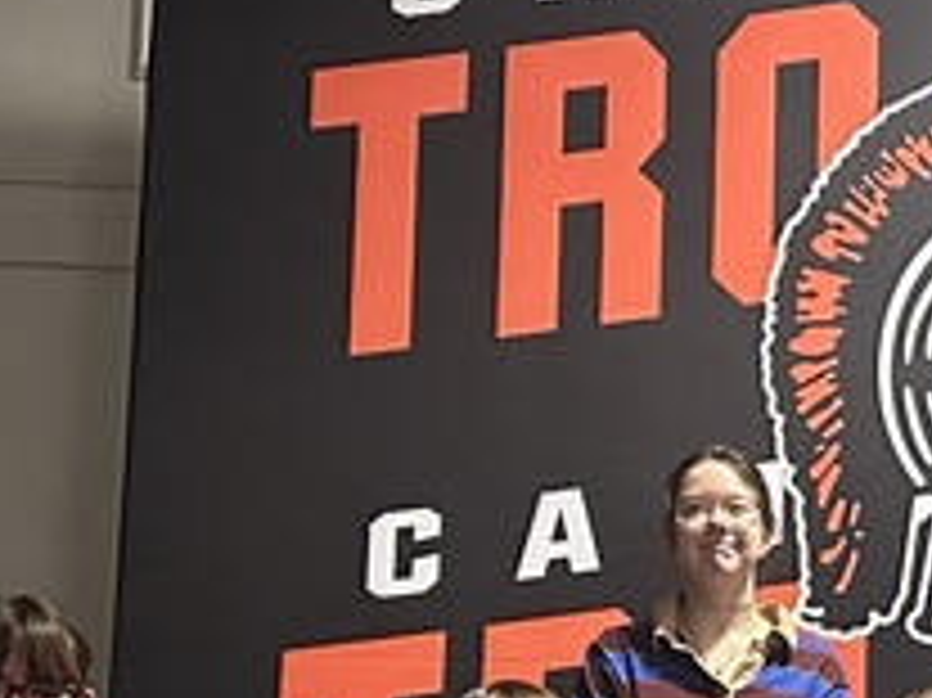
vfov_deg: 11.9
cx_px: 1072
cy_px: 1013
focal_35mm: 119
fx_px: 3202
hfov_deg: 16.0
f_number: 1.78
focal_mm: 6.86
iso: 640
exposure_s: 1/60
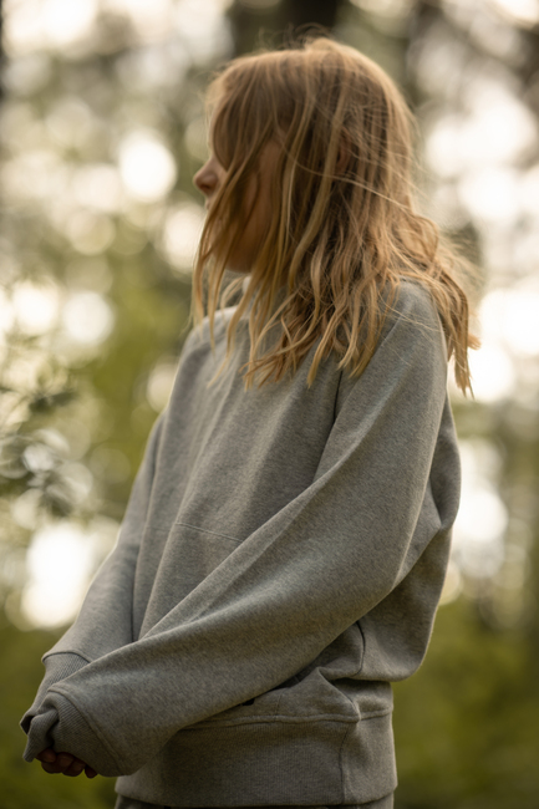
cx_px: 270
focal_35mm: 85
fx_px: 1910
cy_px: 404
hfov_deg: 16.1
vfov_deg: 23.9
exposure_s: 1/500
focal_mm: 85
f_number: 2.5
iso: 100
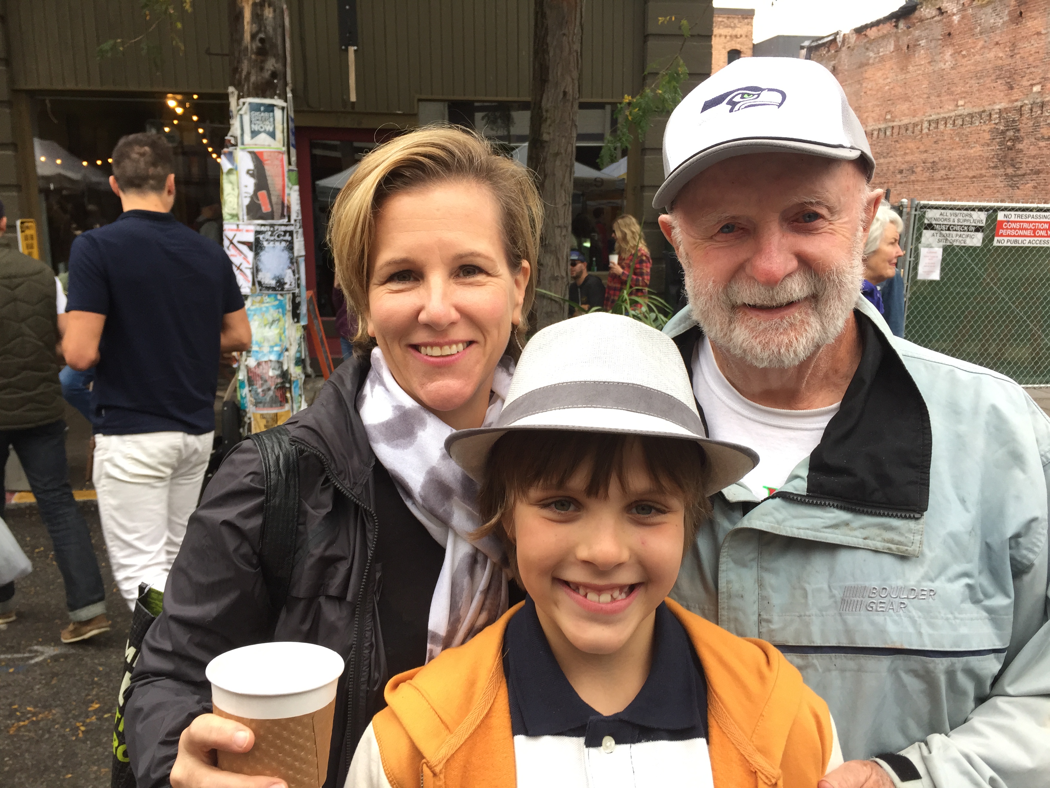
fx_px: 880
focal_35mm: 29
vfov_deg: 48.2
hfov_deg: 61.7
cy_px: 394
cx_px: 525
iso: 50
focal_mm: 4.15
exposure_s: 1/120
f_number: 2.2
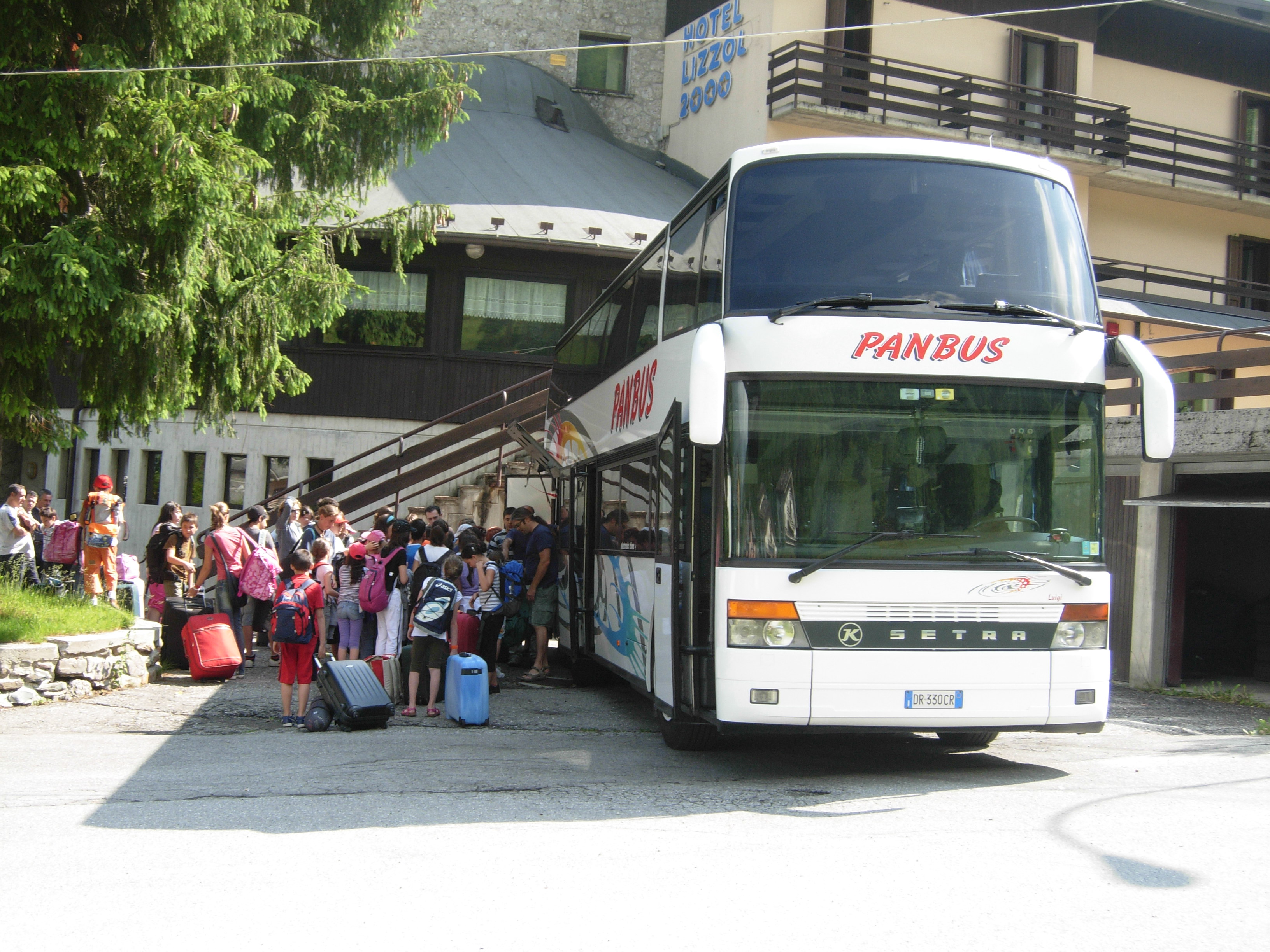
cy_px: 476
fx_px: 1761
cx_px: 635
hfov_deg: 39.7
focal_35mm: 48
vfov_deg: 30.3
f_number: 3.4
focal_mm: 10.1
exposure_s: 1/171
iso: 50
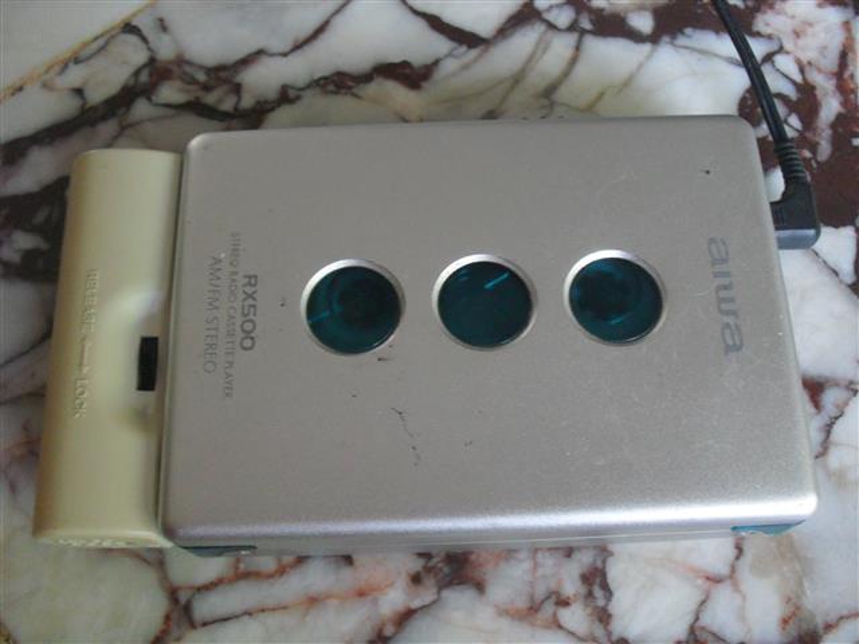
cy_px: 322
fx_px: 943
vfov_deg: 37.7
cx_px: 430
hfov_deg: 49.0
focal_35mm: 38
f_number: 2.8
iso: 240
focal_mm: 6.3
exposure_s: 1/15
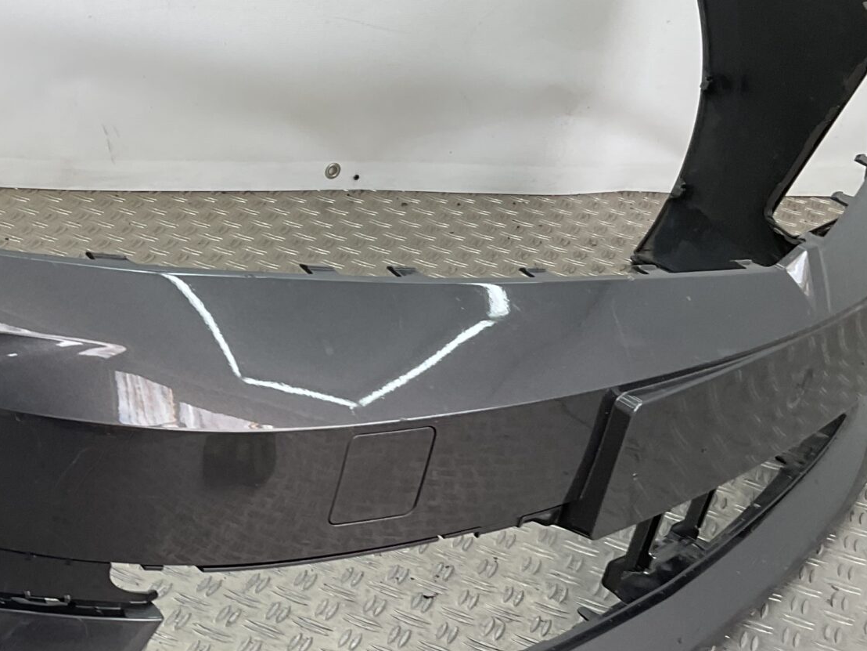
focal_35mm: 67
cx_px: 85
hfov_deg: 27.9
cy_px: 288
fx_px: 1678
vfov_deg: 21.9
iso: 16
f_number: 1.8
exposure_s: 1/113
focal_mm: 3
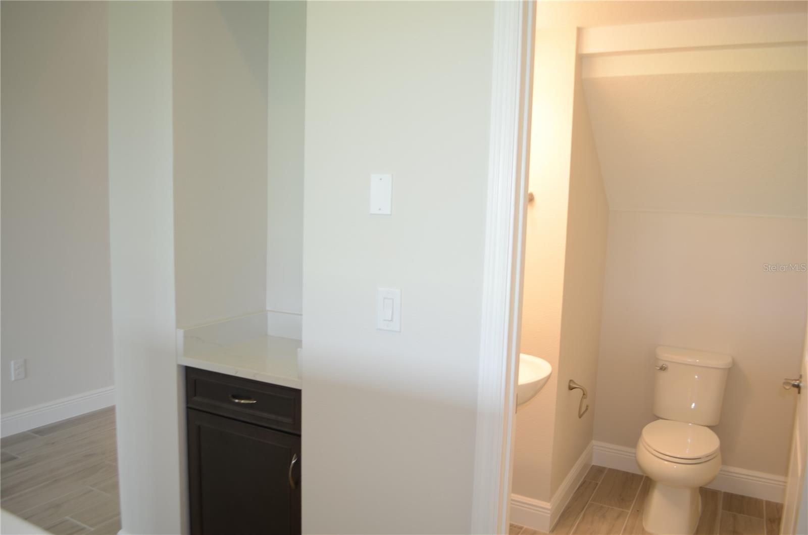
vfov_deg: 47.7
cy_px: 268
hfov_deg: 67.5
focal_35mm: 27
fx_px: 605
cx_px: 404
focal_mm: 18
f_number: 3.5
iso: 100
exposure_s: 1/15
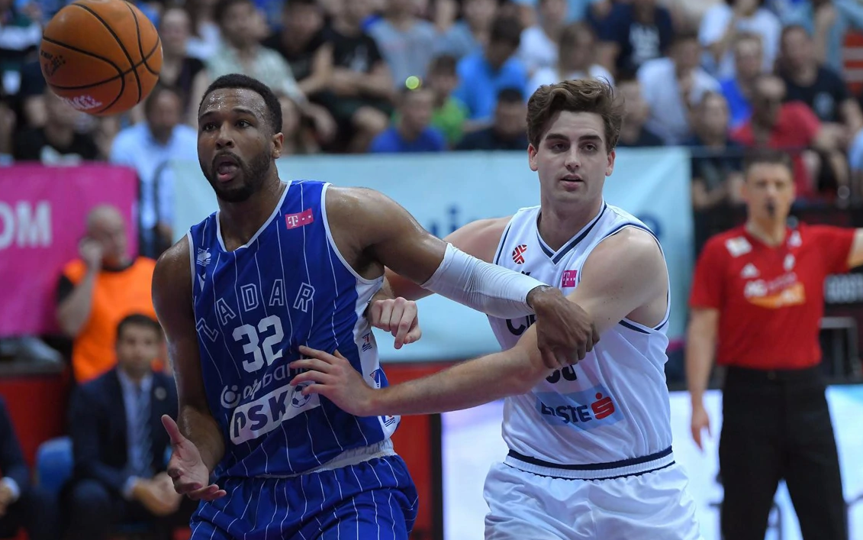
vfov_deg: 7.6
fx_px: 4069
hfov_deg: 12.1
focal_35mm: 173
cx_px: 388
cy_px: 321
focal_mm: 150
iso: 2500
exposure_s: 1/1000
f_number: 2.8
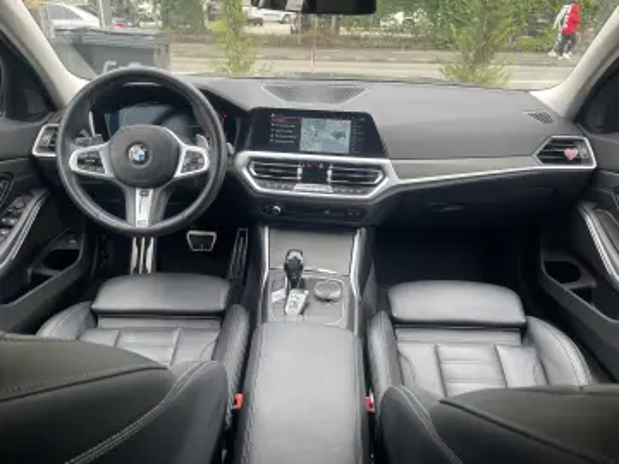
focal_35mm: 25
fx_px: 447
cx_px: 310
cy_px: 232
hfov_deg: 69.4
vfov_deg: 54.9
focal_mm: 5.1
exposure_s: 1/244
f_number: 1.6
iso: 40
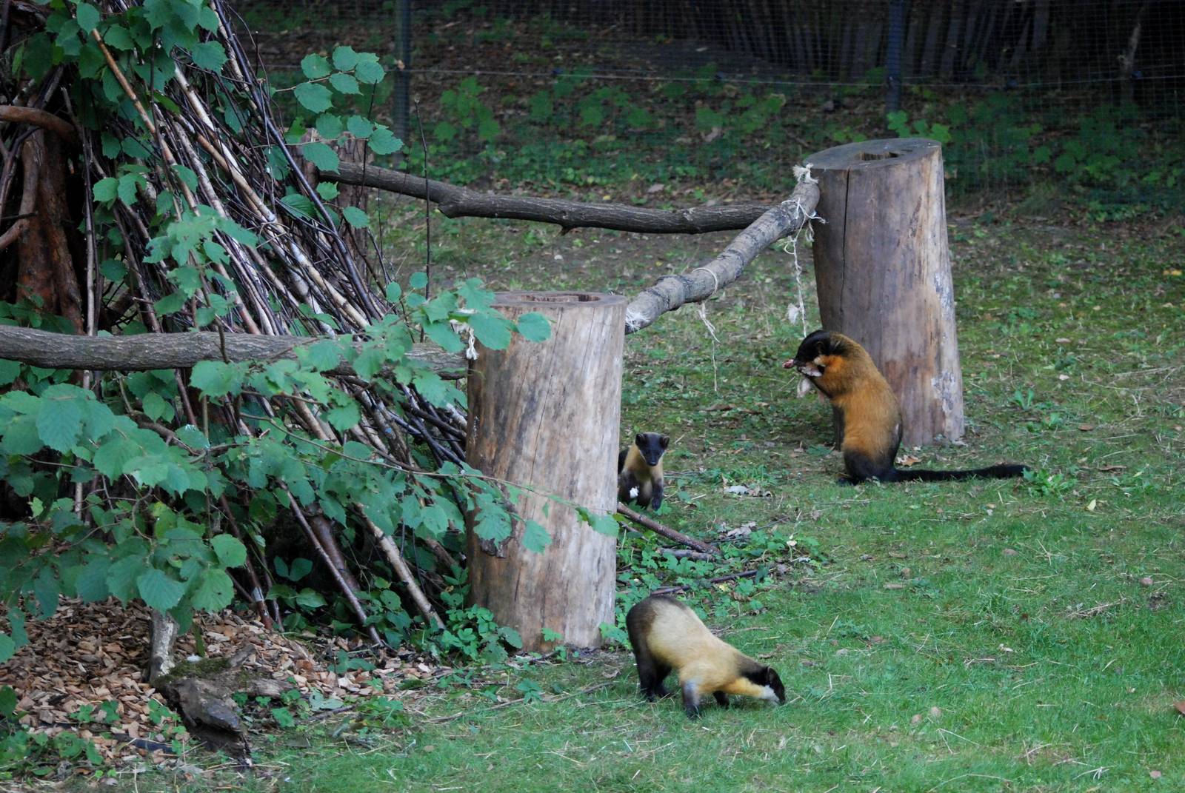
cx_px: 592
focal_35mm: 123
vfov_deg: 11.2
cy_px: 396
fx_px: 4054
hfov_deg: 16.6
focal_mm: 82
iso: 1600
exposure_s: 1/320
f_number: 4.5
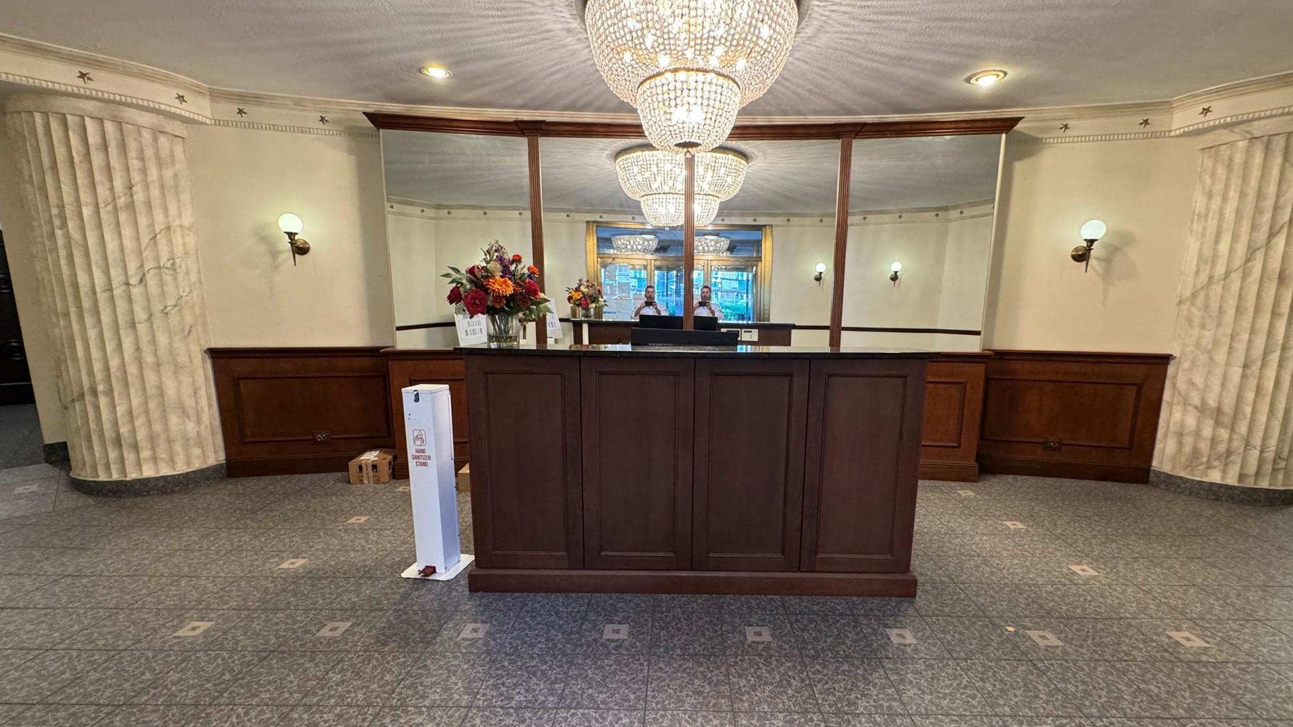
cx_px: 674
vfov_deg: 66.9
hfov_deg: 99.3
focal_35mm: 16
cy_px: 399
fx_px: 549
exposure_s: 1/60
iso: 400
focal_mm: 2.22
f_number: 2.2
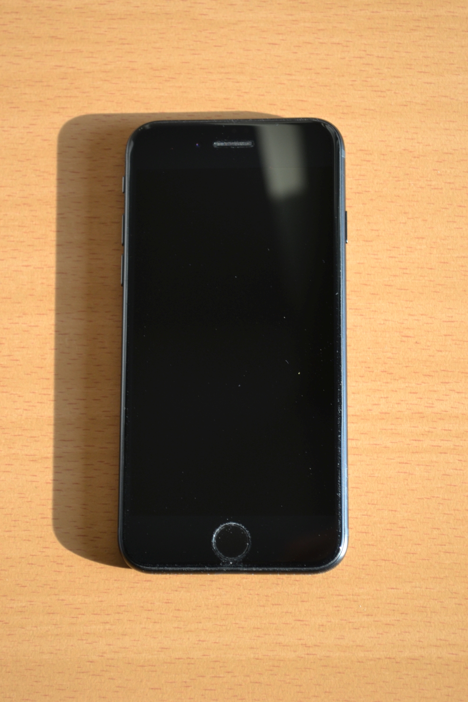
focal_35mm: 82
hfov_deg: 16.6
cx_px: 234
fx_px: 1608
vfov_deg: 24.6
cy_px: 351
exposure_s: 1/60
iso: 400
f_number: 5.6
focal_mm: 55
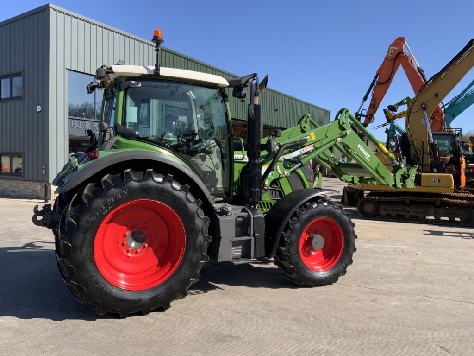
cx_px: 237
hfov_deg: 61.7
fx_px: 397
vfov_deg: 48.2
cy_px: 178
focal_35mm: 29
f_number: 1.8
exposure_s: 1/1168
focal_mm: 3
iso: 16
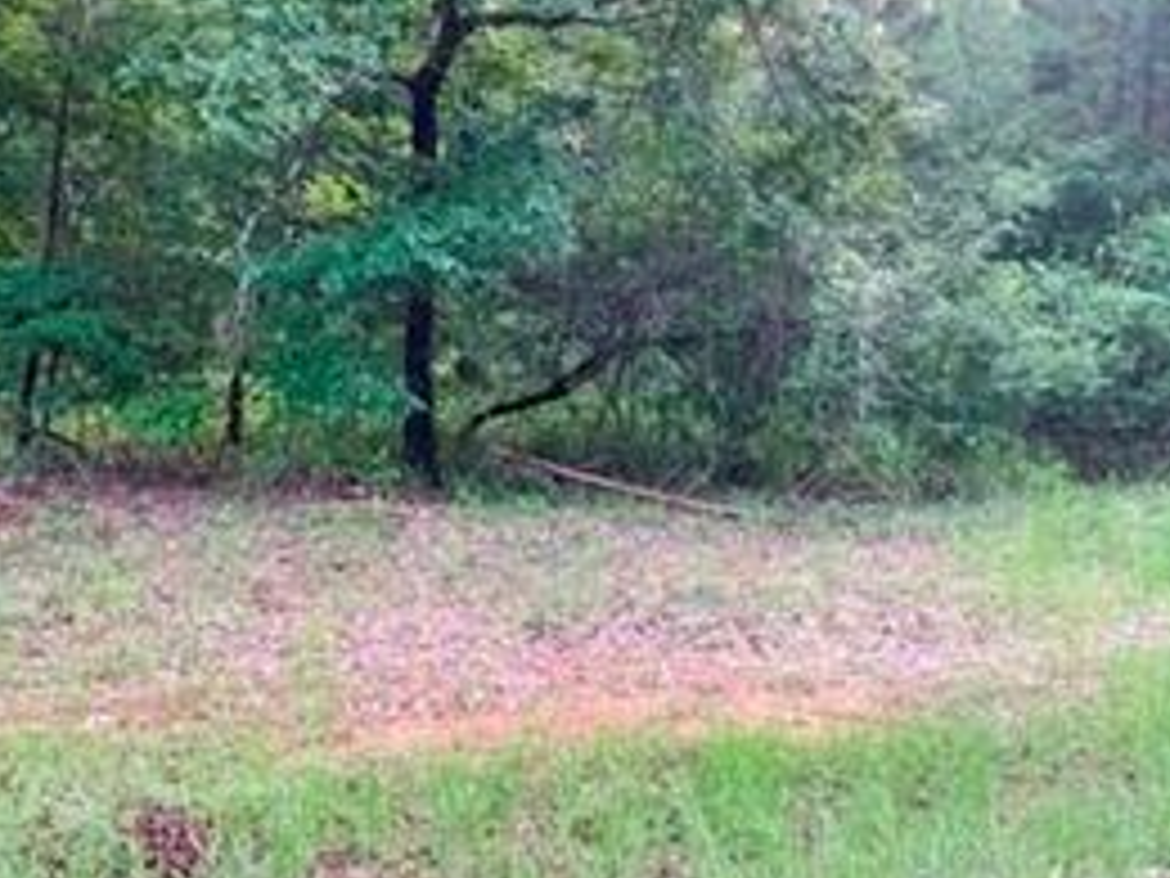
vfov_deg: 28.4
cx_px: 423
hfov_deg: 37.9
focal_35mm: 50
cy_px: 155
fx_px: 1690
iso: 125
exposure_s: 1/60
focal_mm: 4.25
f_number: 1.8
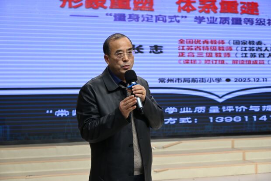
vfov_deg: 21.3
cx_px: 136
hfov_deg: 31.4
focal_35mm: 64
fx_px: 482
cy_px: 90
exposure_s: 1/125
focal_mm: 64
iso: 1400
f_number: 6
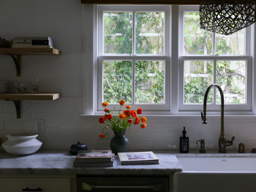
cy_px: 96
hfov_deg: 38.2
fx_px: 370
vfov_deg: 29.1
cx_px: 128
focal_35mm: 50
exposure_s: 1/100
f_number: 2.7
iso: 1000
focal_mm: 22.7
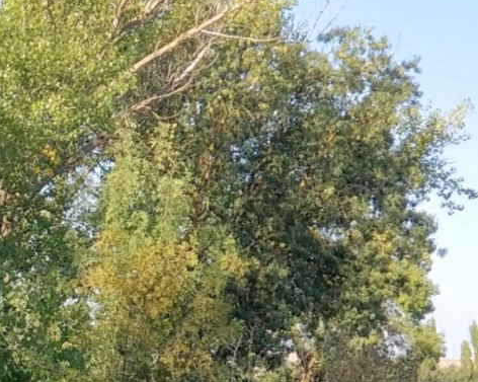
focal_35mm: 217
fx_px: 3068
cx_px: -195
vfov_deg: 7.1
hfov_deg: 8.7
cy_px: 453
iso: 25
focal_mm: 6
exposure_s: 1/485
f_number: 2.4
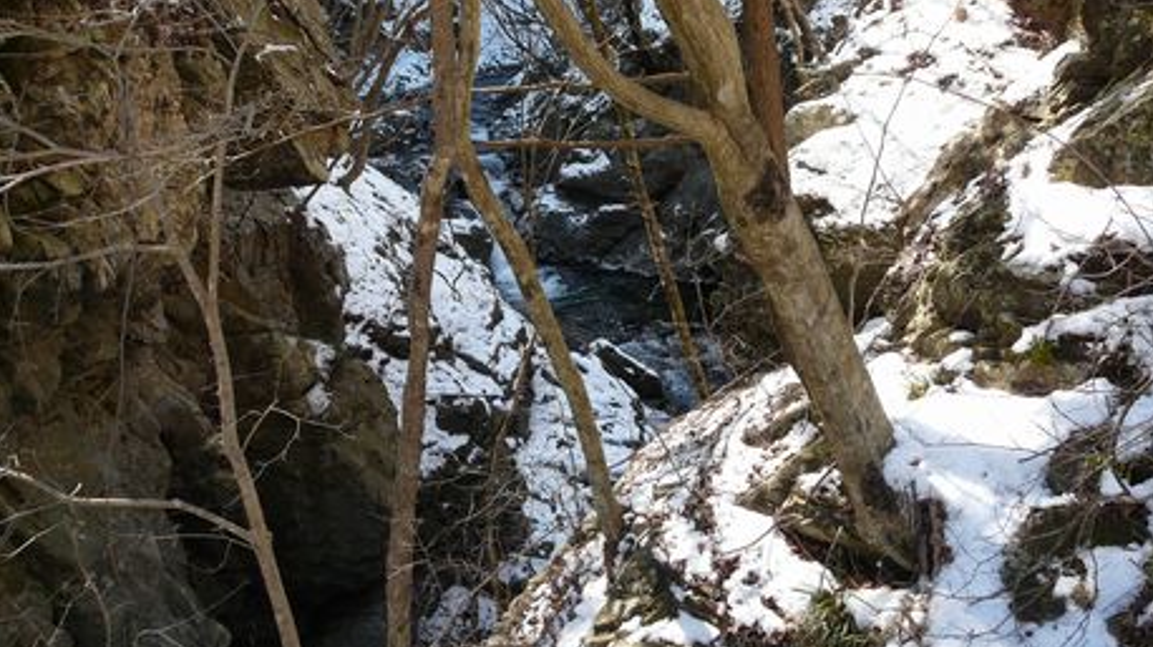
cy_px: 272
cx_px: 561
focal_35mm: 32
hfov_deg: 61.0
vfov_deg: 36.5
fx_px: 978
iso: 100
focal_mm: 4.6
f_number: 3.2
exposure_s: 1/100
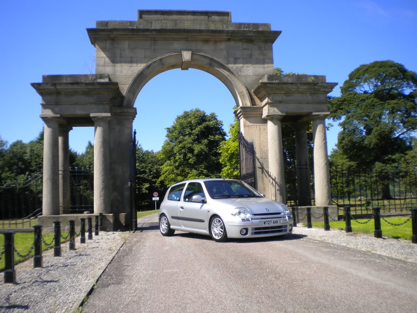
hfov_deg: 52.6
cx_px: 208
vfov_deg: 40.7
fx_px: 422
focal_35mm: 35
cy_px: 156
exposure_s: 1/419
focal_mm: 6.3
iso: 80
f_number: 4.6
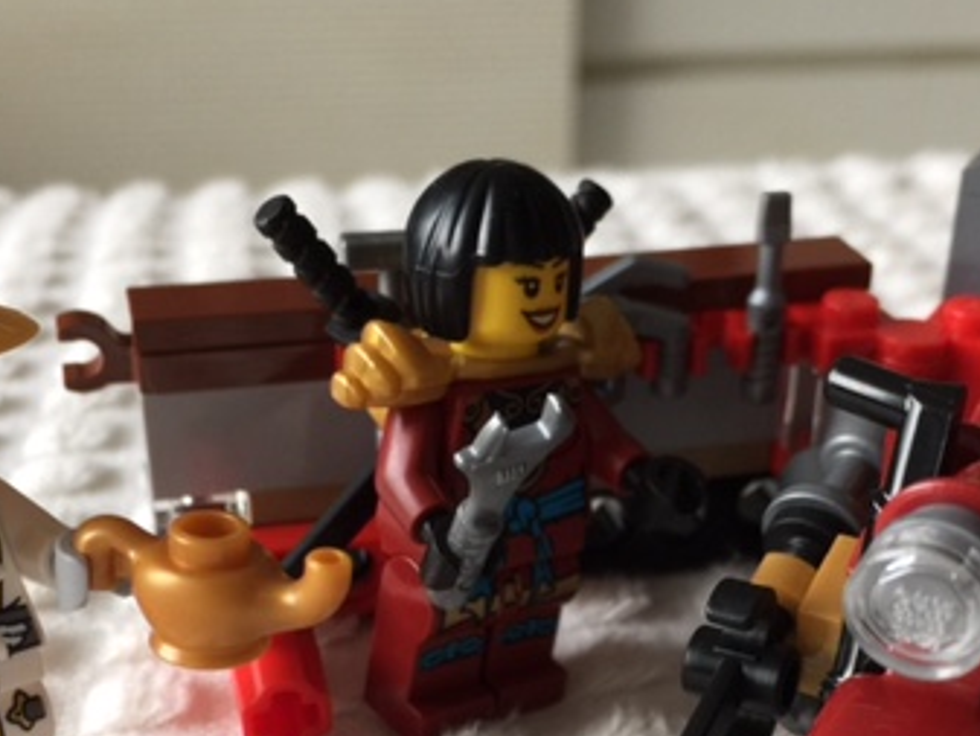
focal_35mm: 55
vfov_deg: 25.9
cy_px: 637
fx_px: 1558
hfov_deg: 34.9
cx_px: 538
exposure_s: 1/30
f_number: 2.2
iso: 32
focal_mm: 4.15
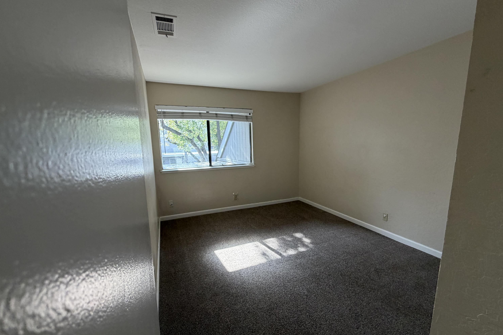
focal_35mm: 15
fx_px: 210
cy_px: 175
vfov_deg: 77.3
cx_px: 252
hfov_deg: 100.4
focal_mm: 2.22
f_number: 2.2
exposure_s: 1/121
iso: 200
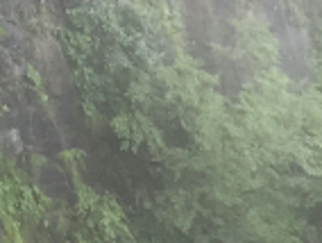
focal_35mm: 209
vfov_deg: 6.4
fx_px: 1947
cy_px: -531
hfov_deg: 8.2
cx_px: -599
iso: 32
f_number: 2.2
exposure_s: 1/208
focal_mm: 4.15
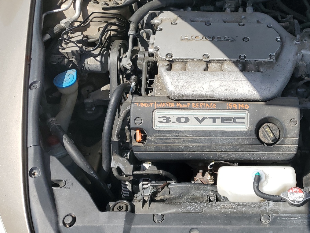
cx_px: 242
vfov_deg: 35.1
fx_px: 367
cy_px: 104
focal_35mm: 41
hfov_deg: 43.9
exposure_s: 1/3333
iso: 50
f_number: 1.5
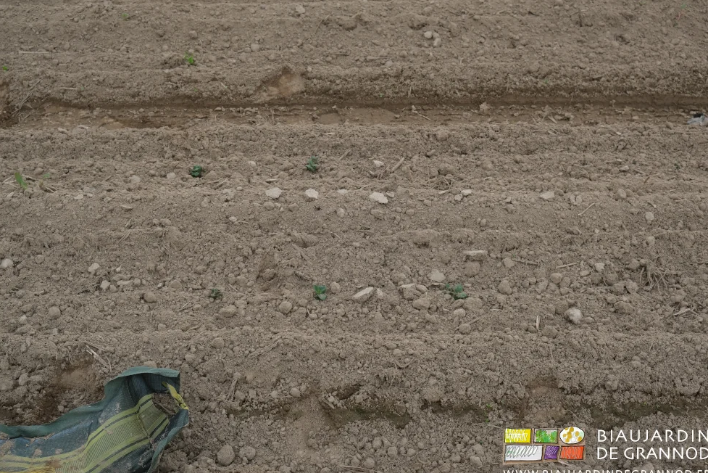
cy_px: 240
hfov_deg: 44.5
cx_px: 354
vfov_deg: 30.5
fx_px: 866
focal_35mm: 44
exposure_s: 1/125
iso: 160
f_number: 5
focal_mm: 28.9
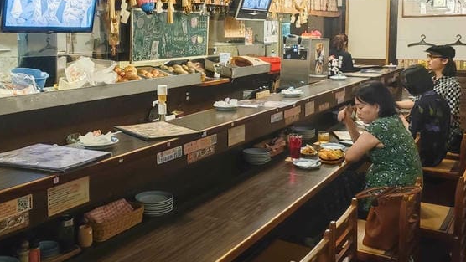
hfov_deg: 50.1
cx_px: 184
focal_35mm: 40
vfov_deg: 29.4
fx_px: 494
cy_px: 76
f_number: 1.8
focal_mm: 2.03
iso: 800
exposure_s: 1/17.1
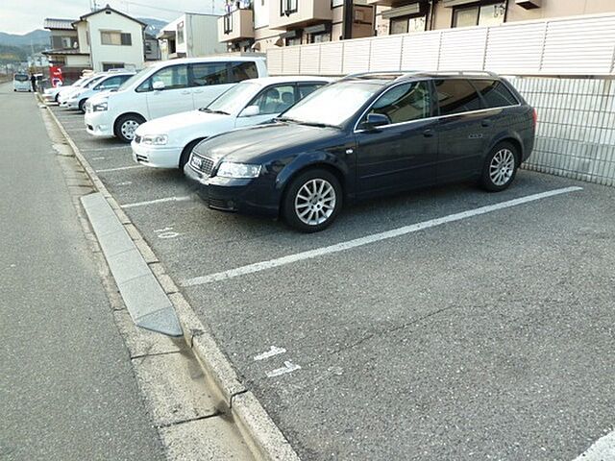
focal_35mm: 25
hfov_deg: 69.4
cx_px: 308
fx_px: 444
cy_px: 230
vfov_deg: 54.9
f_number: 4
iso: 100
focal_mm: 4.1
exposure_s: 1/125
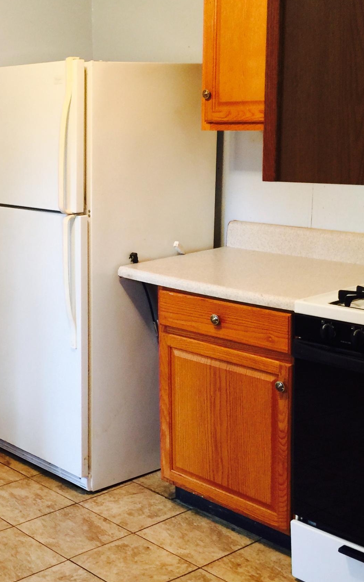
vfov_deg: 36.9
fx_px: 873
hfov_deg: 22.4
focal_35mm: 55
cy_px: 297
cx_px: -21
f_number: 2.2
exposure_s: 1/15
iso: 40
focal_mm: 4.15
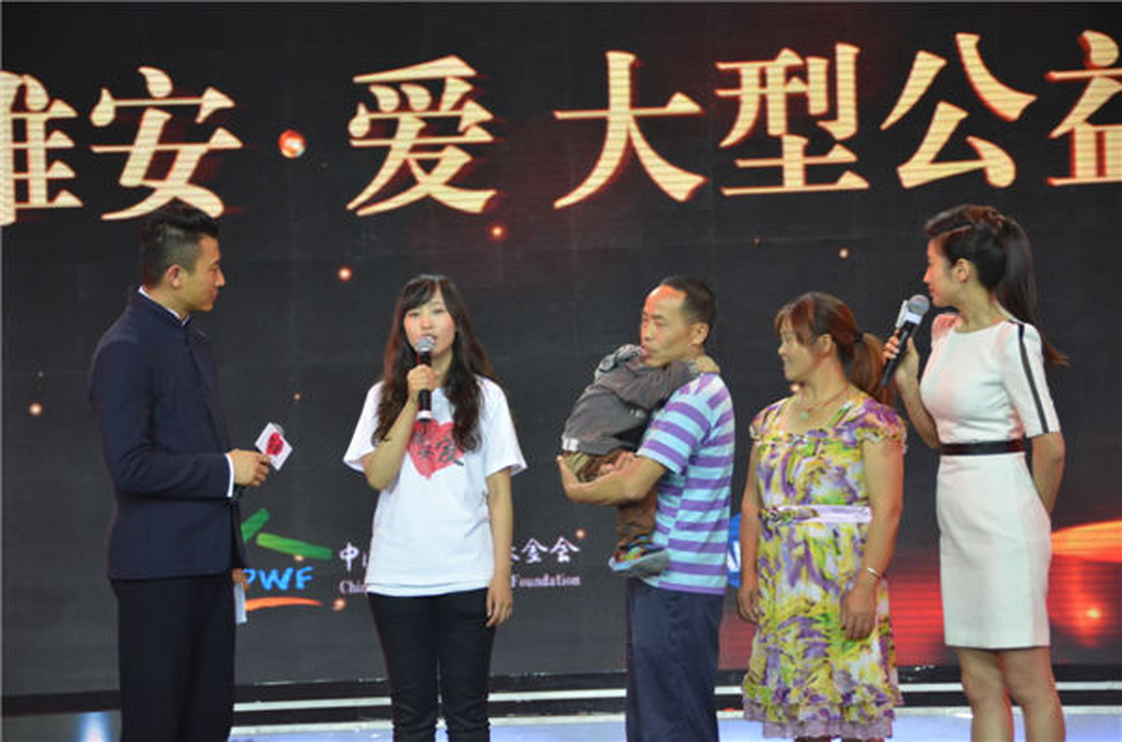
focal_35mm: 112
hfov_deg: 18.2
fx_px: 3498
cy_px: 371
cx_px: 561
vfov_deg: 12.1
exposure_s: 1/125
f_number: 5
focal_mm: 75
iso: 1000
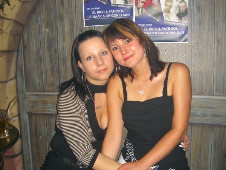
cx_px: 113
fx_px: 248
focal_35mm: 38
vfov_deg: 37.7
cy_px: 85
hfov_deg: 49.0
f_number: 2.8
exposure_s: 1/60
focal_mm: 7.9
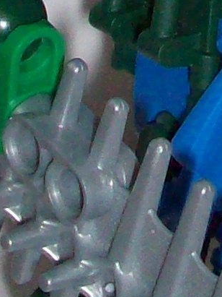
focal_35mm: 275
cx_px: 363
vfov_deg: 6.9
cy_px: -336
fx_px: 2353
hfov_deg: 5.3
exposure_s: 1/64
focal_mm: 6.2
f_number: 2.8
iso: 160
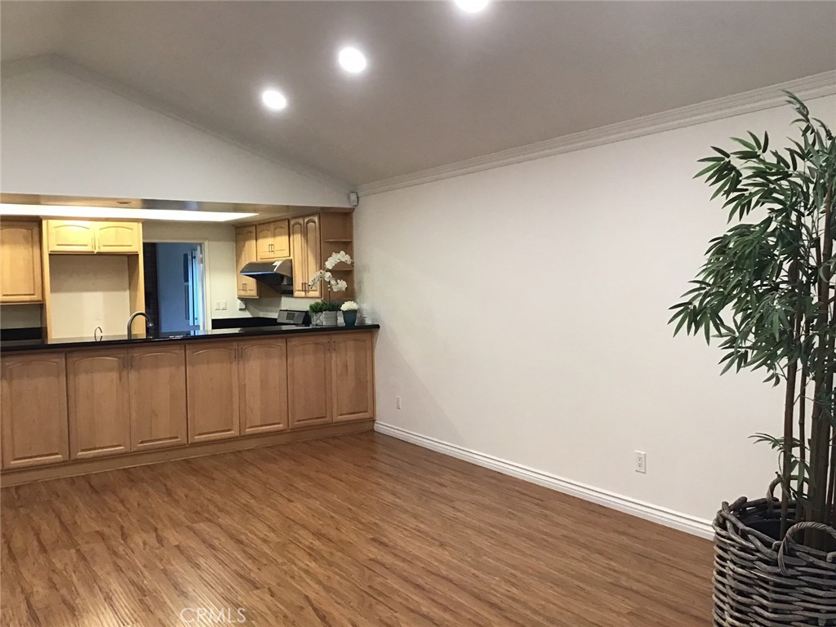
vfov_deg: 45.4
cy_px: 314
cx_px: 418
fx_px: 749
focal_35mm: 31
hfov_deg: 58.4
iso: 100
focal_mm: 3.3
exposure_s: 1/30
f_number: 2.4
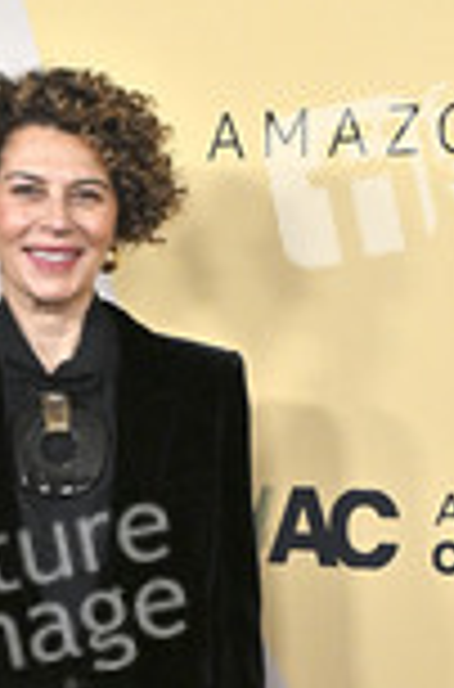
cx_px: 85
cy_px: 836
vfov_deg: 19.8
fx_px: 1847
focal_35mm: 97
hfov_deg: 13.9
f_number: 5.6
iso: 2000
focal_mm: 37
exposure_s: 1/320
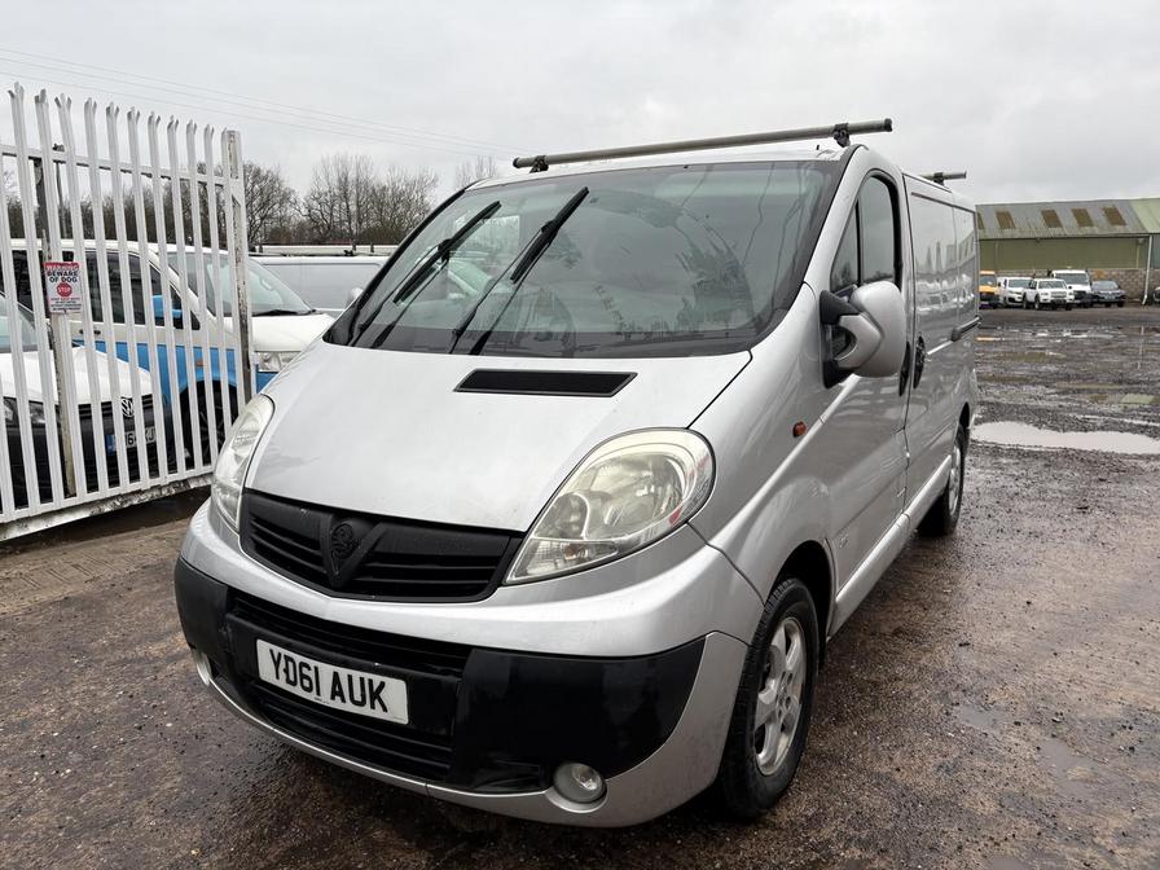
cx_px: 580
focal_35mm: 26
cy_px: 435
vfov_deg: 53.1
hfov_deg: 67.3
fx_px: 871
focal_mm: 5.96
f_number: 1.6
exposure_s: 1/503
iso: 50
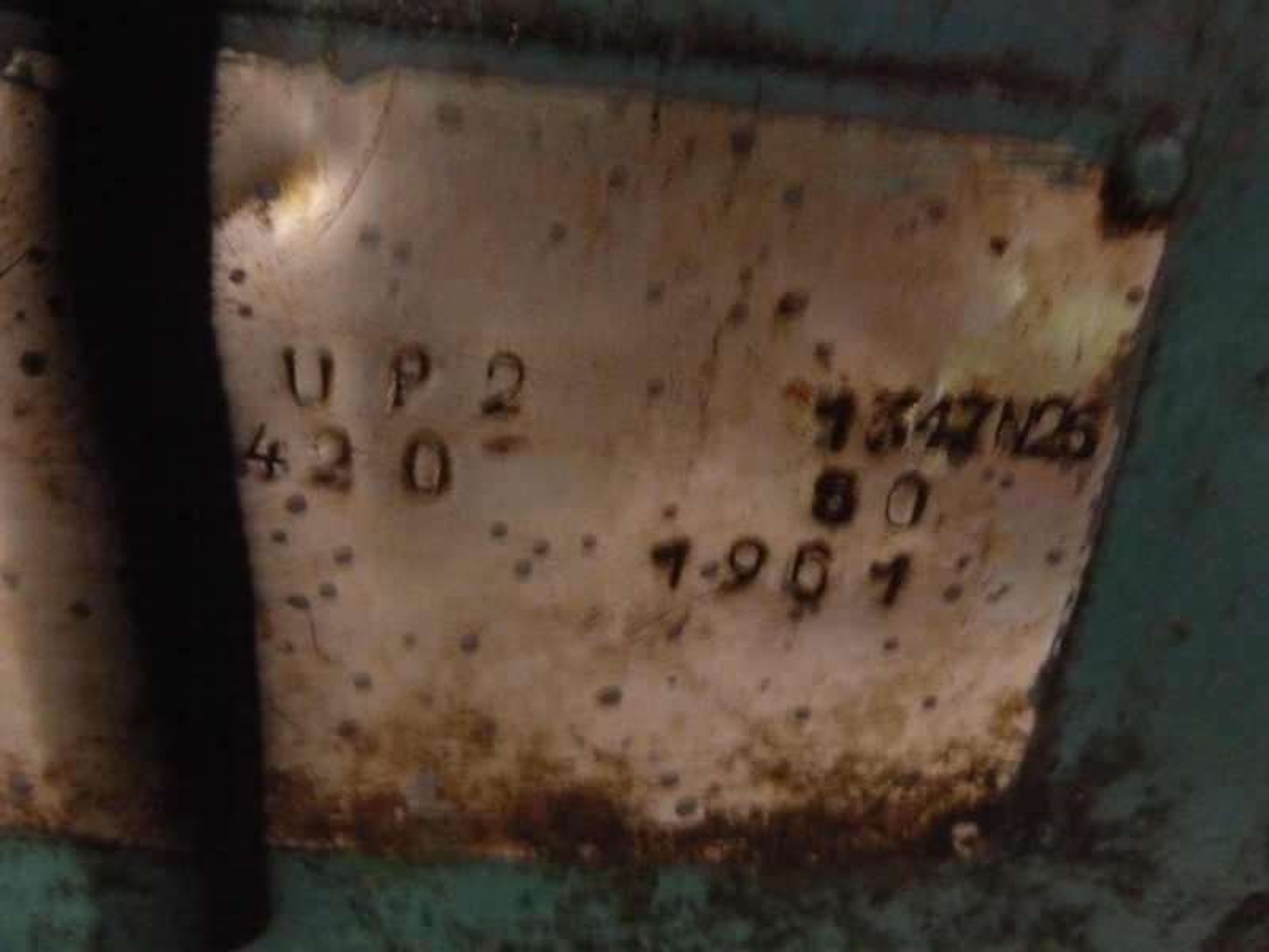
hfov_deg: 69.4
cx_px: 634
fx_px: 916
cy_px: 476
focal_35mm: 25
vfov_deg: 54.9
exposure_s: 1/4
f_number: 3.3
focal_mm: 4.1
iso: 800
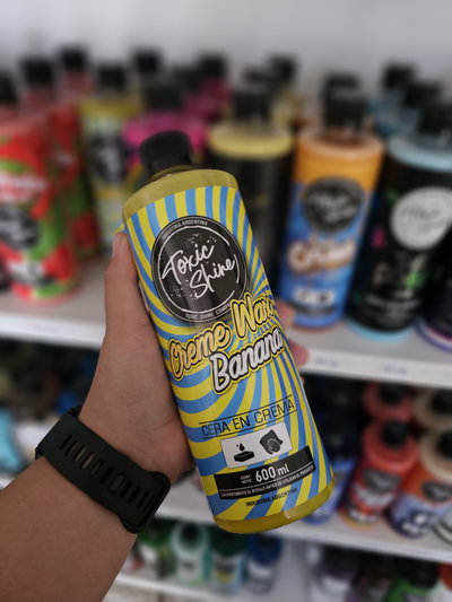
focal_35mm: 23
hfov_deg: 58.9
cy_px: 301
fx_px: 400
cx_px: 226
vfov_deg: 73.9
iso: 800
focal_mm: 6.3
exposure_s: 1/25
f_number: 1.7
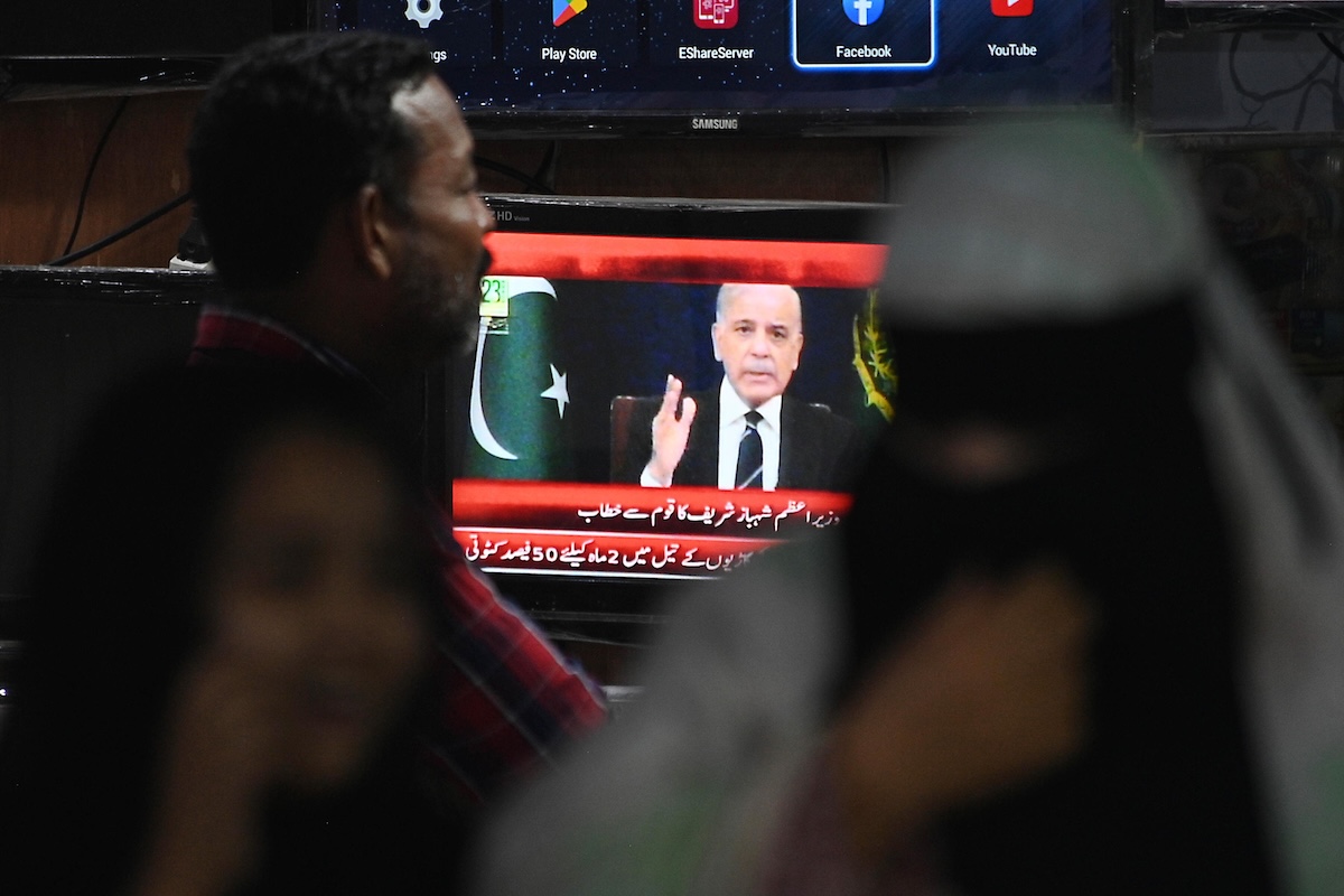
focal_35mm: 400
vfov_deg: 3.4
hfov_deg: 5.2
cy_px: 448
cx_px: 672
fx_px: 14932
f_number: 5.6
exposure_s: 1/80
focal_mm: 400
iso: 1250
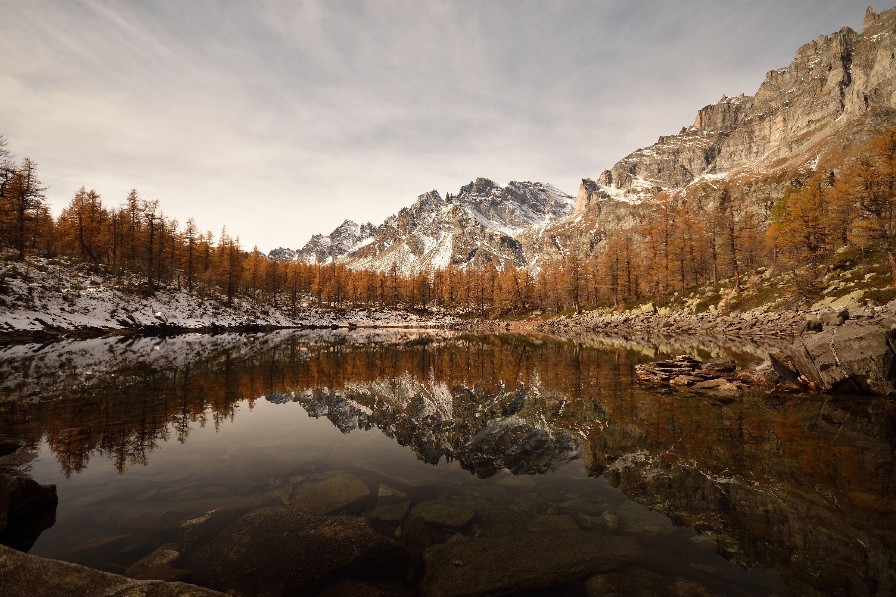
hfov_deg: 100.4
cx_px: 448
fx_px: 373
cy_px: 298
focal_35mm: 15
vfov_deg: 77.3
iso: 100
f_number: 5
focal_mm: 10
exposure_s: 1/250
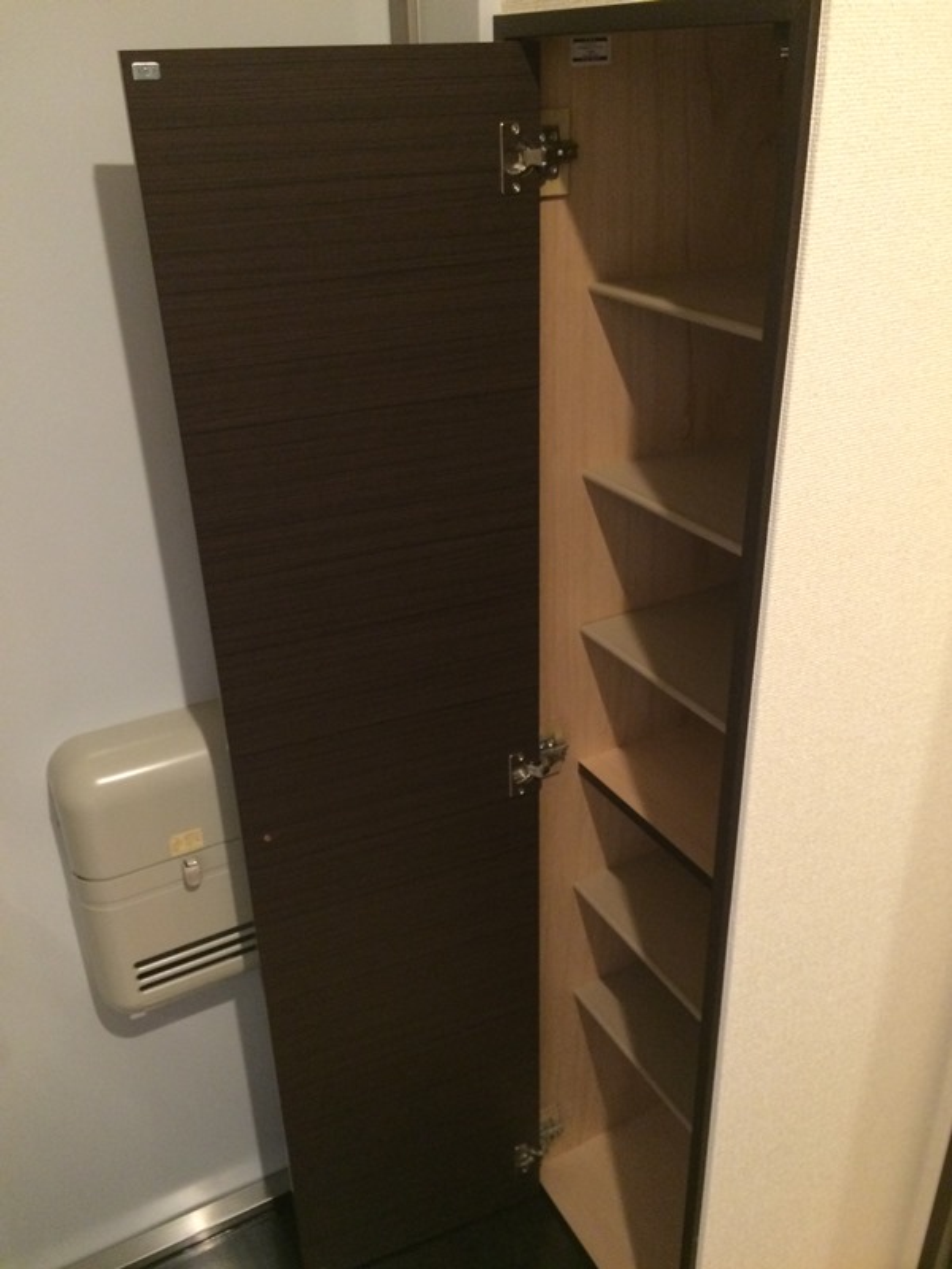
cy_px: 634
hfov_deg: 48.2
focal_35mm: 29
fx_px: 1063
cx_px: 476
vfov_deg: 61.7
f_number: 2.2
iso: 250
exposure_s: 1/17
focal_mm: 4.15
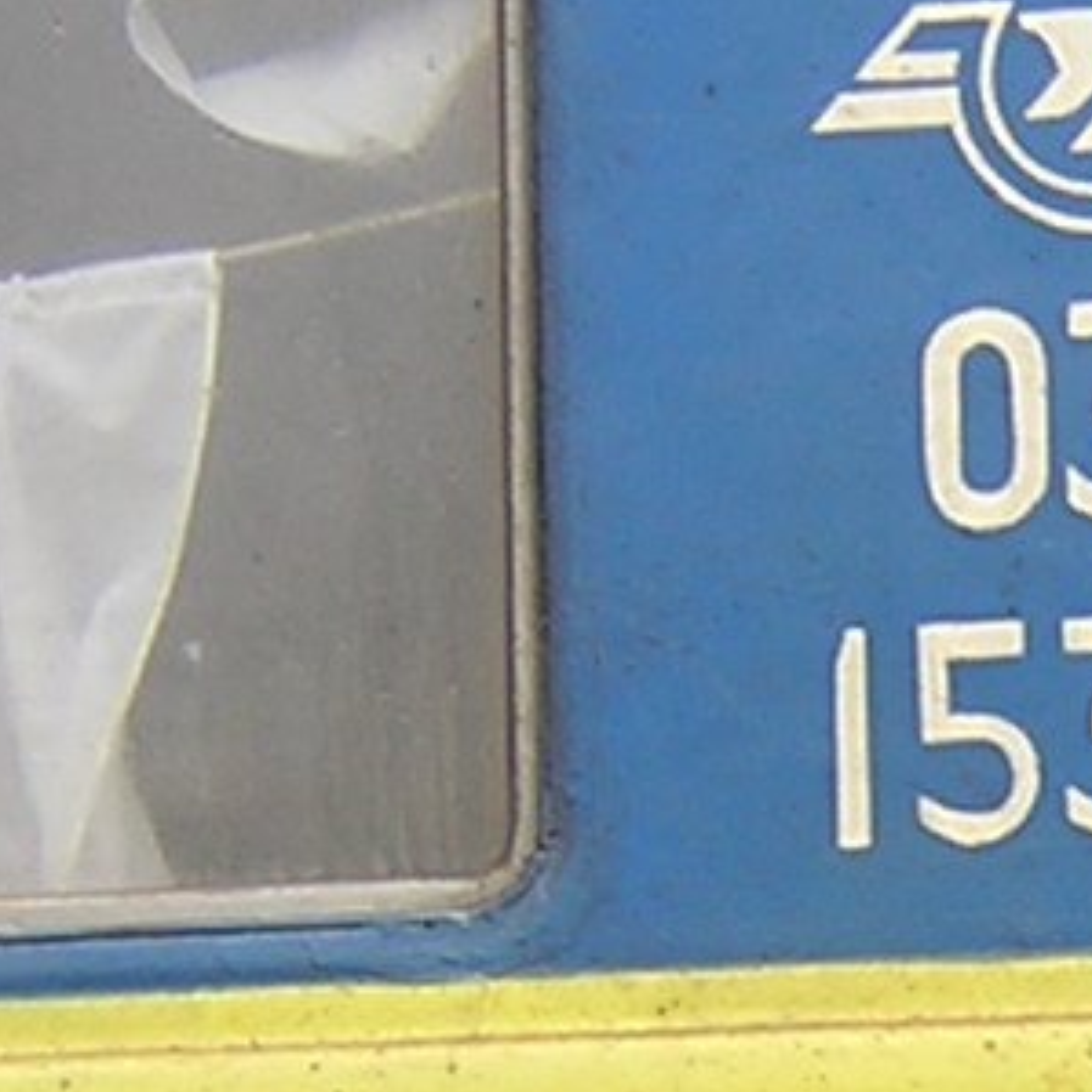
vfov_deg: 10.1
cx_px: 2082
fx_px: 6067
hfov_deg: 9.7
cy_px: 1424
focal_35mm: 170
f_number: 2.6
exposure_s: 1/60.7
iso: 100
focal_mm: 4.7
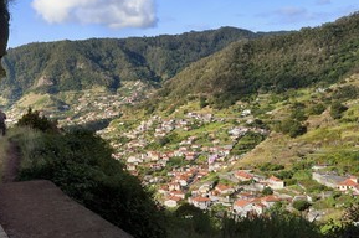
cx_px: 105
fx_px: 508
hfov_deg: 38.2
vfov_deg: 26.4
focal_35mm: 51
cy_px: 117
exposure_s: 1/320
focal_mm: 35
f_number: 10
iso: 200
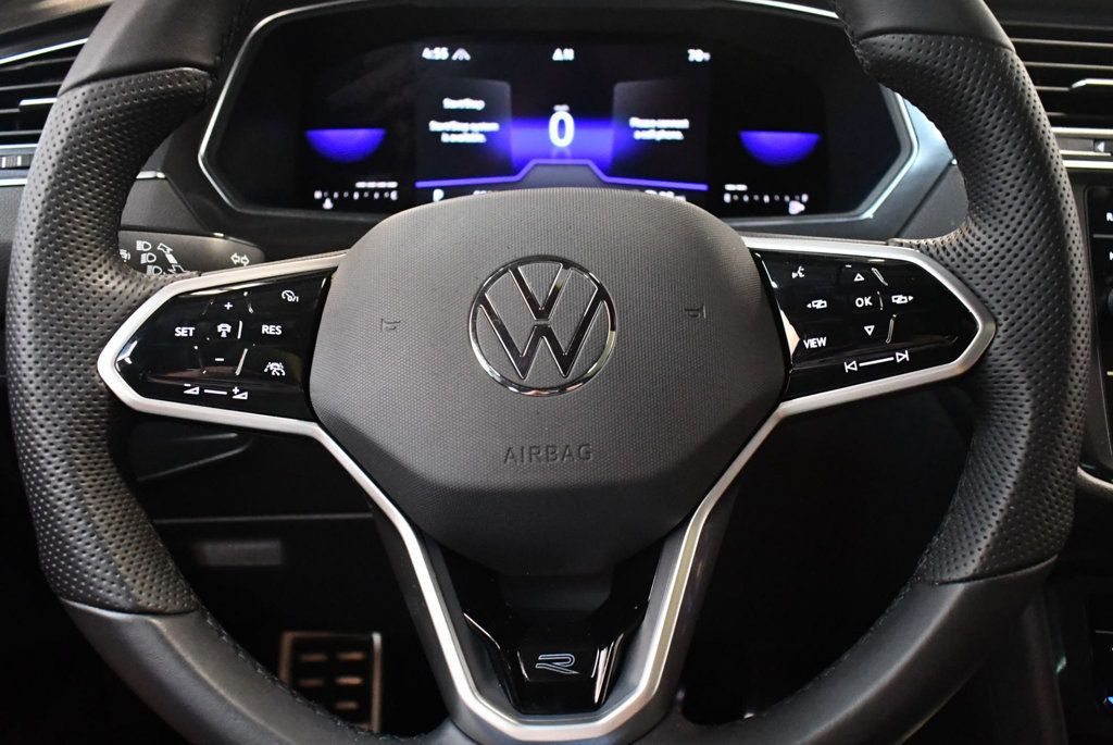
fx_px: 1114
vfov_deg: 37.0
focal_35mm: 36
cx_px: 556
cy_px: 372
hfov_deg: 53.1
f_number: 3.5
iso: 5000
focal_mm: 18
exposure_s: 1/60
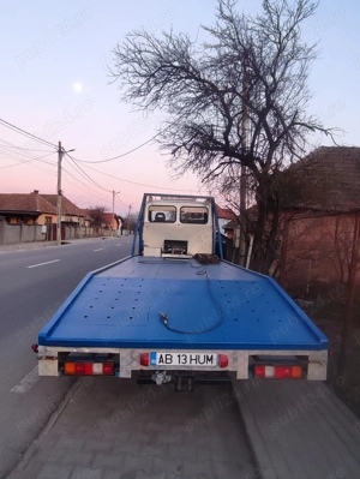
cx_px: 180
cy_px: 240
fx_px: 222
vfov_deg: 94.4
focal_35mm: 16
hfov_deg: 78.2
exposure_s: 1/50
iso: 167
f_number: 2.2
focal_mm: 1.65
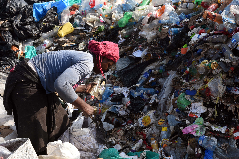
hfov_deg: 30.5
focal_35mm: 66
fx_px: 438
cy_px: 80
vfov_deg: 20.6
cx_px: 120
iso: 320
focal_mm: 66
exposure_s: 1/500
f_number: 7.1
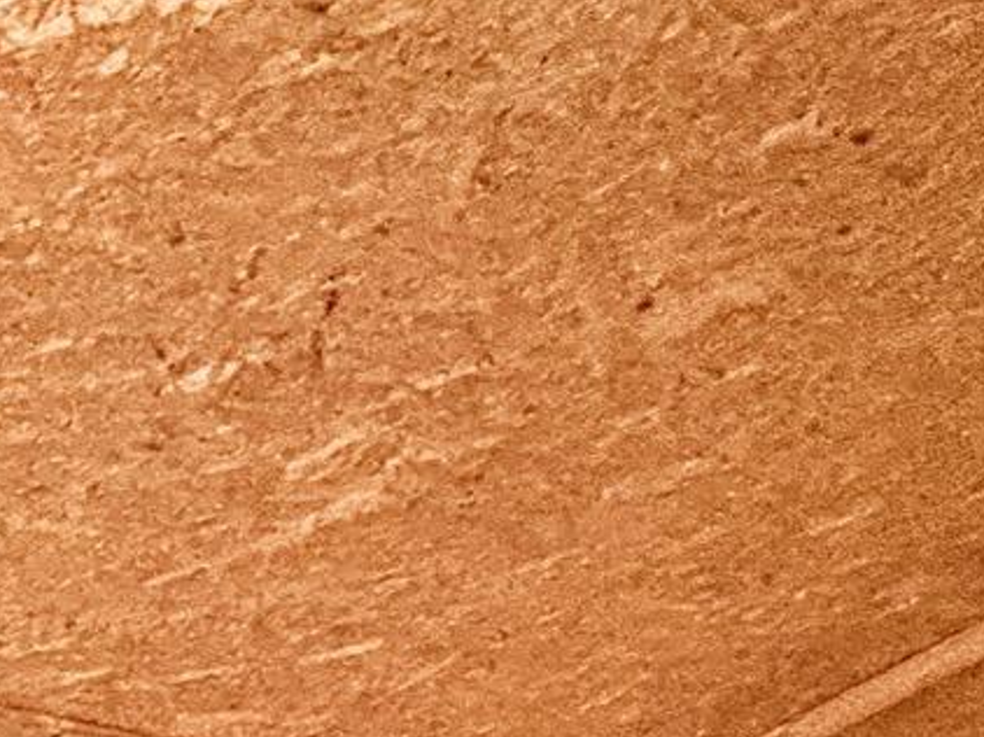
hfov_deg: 20.3
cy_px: 1752
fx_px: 1932
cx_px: -795
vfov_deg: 14.5
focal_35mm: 68
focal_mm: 2.22
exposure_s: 1/60
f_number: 2.2
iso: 1000
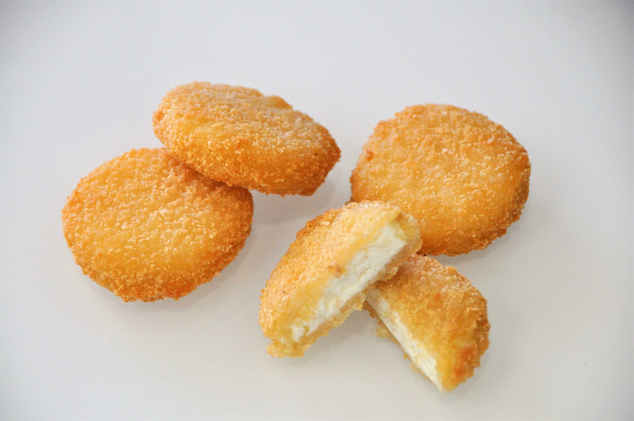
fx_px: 3958
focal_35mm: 225
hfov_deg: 9.2
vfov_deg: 6.1
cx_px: 317
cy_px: 210
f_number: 5.6
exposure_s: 1/250
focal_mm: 150
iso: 1600
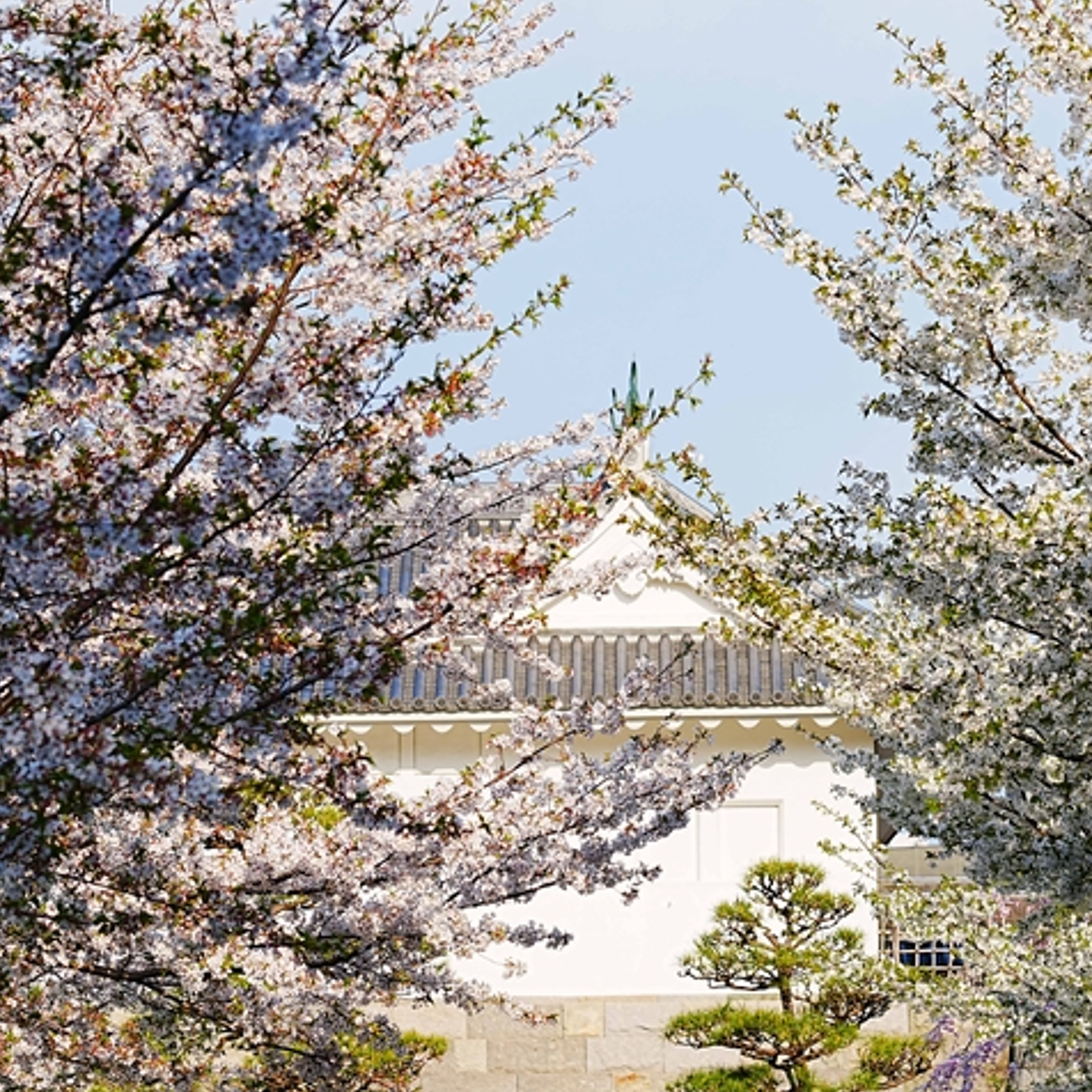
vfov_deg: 11.6
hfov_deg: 11.6
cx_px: 720
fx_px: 5354
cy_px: 533
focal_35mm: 150
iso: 100
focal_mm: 105
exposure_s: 1/320
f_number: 6.3
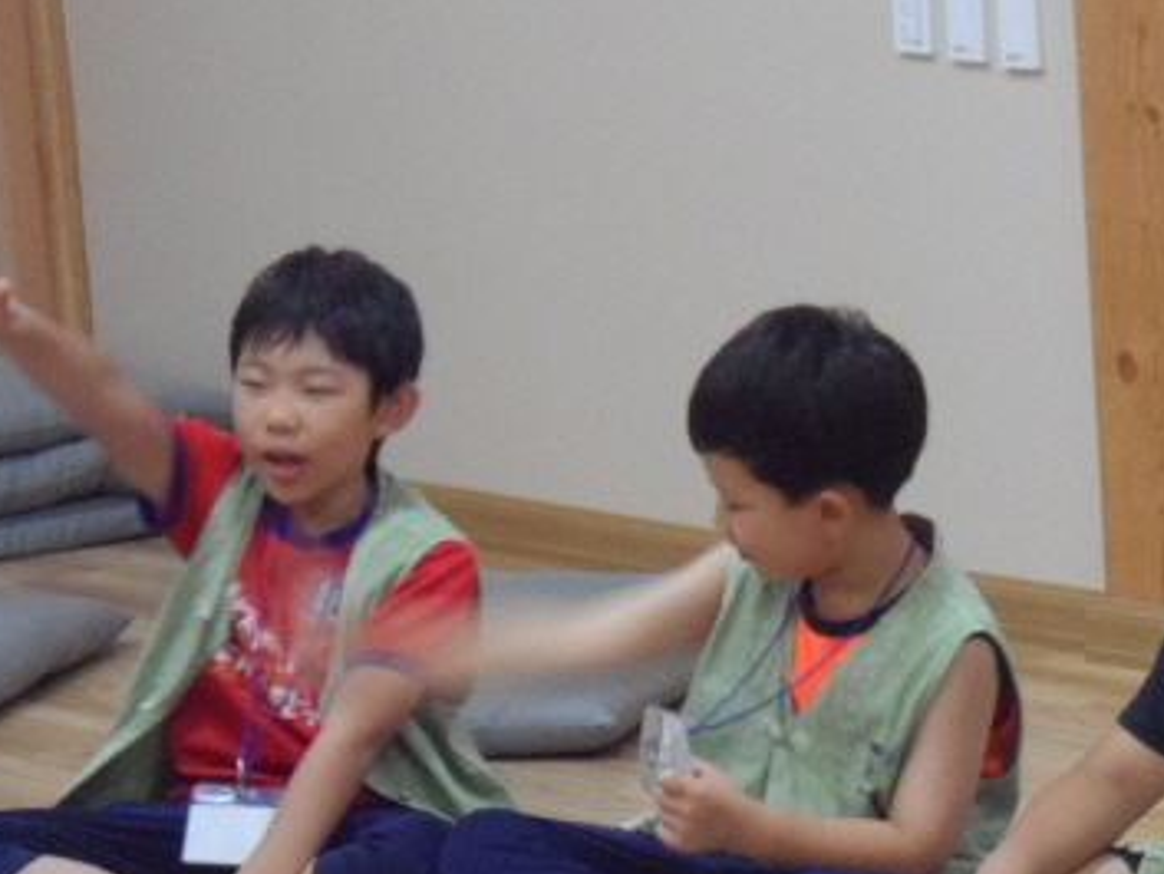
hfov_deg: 9.6
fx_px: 6929
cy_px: 747
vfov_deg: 7.2
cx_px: 1078
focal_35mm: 206
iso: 640
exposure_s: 1/30
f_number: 5.1
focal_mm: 19.6
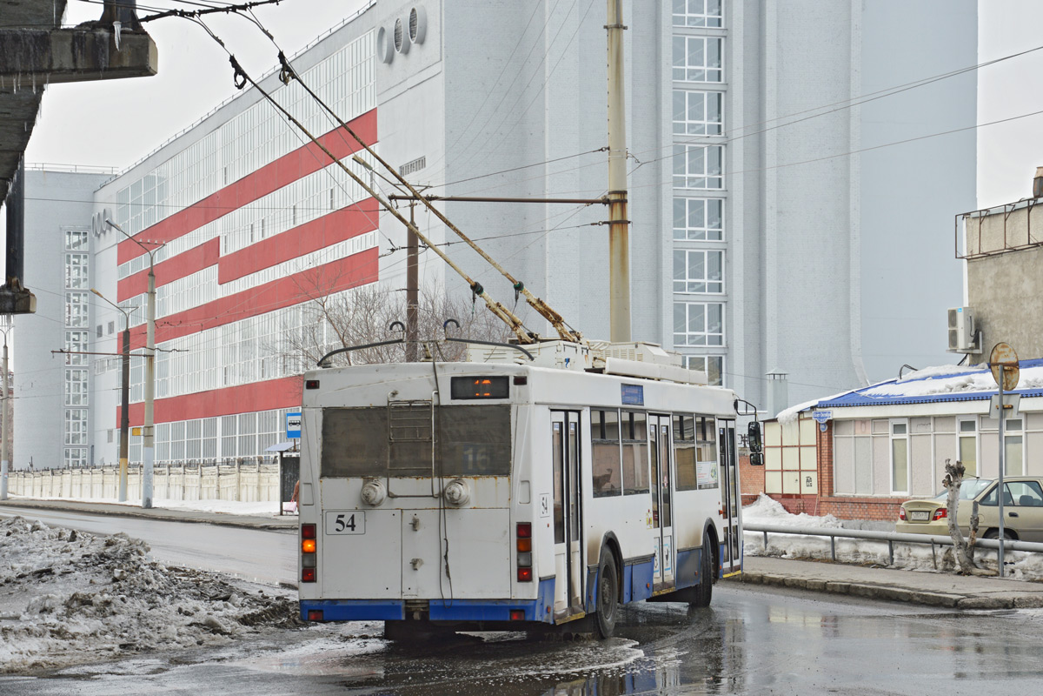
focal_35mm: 87
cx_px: 522
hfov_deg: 23.4
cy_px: 348
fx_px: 2520
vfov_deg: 15.7
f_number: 9
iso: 100
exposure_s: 1/250
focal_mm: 58
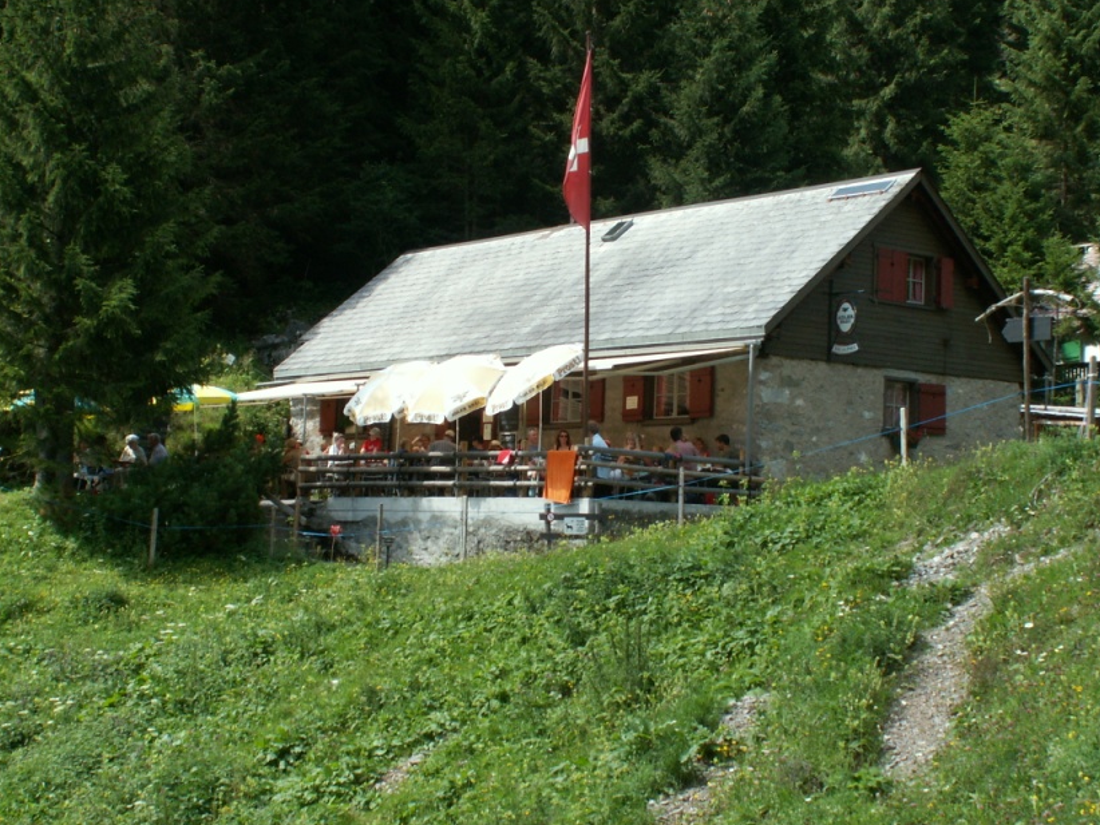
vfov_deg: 22.3
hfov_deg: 29.4
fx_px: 2098
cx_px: 569
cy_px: 381
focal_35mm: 66
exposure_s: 1/60
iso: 50
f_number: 7.1
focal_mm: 8.79
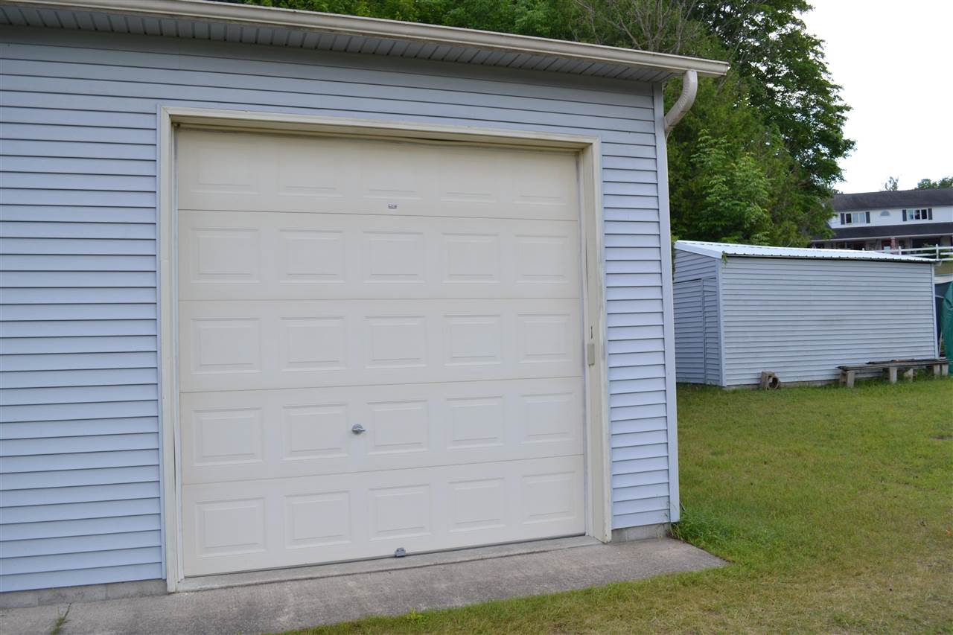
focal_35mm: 27
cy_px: 318
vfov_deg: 47.9
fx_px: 715
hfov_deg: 67.4
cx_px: 476
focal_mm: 18
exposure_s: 1/125
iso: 110
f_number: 5.6
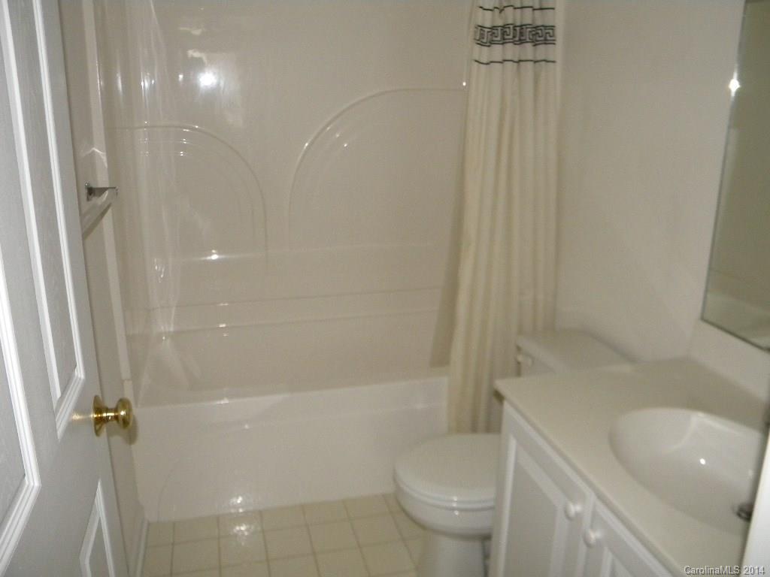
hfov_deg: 63.4
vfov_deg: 49.7
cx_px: 385
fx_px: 623
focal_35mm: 28
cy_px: 288
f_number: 3.5
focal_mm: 5
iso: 400
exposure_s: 1/26
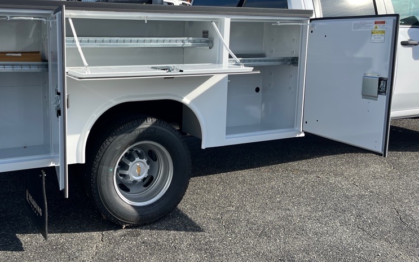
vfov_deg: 33.5
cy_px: 107
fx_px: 434
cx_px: 137
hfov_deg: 50.6
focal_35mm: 38
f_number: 1.6
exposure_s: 1/1923
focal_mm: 5.1
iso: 50
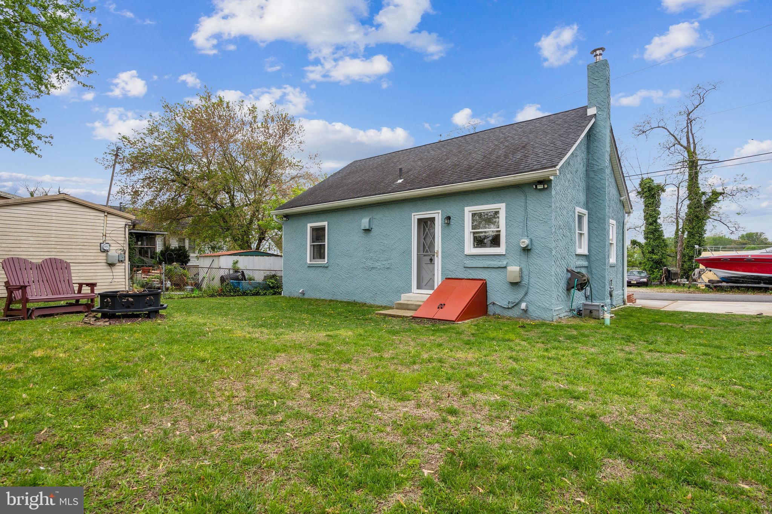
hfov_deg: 90.0
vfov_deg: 67.4
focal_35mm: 18
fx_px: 386
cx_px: 386
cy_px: 257
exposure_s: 1/160
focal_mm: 18
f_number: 8
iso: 200
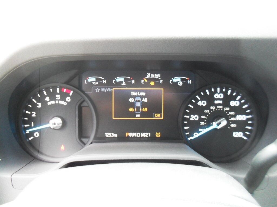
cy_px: 104
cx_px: 138
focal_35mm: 35
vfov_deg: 40.7
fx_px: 280
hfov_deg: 52.6
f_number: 3.2
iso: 200
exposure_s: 1/10
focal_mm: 6.3
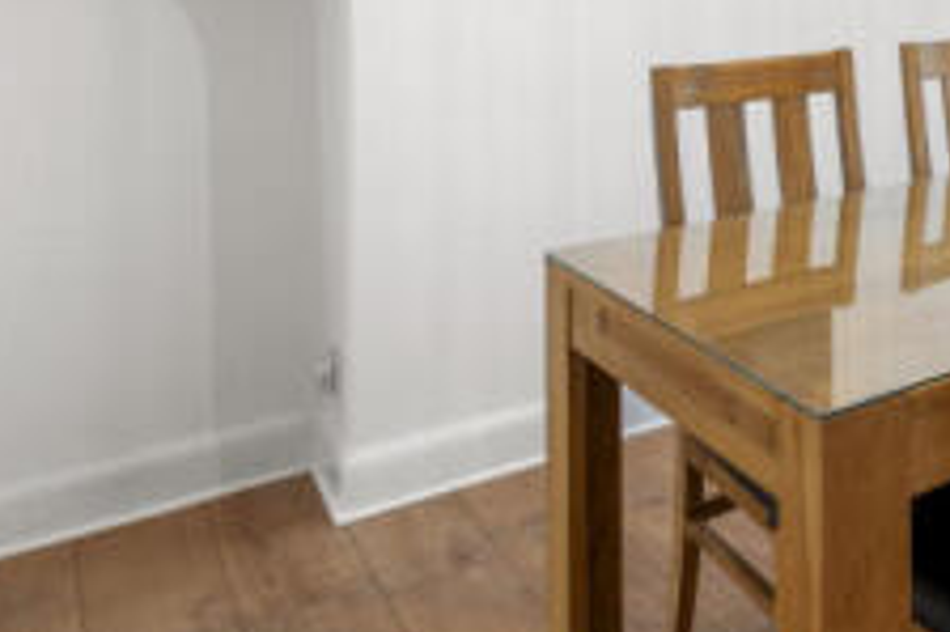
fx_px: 1081
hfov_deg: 33.9
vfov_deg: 29.2
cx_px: 1238
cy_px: -76
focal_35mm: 41
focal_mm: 14
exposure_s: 1
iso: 200
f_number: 16
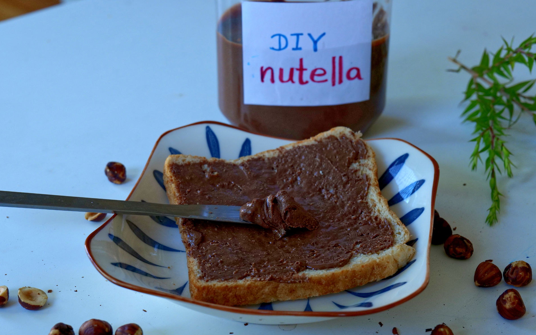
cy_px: 161
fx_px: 906
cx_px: 269
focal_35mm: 62
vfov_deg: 21.0
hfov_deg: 33.0
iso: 2000
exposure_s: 1/60
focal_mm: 60
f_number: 9
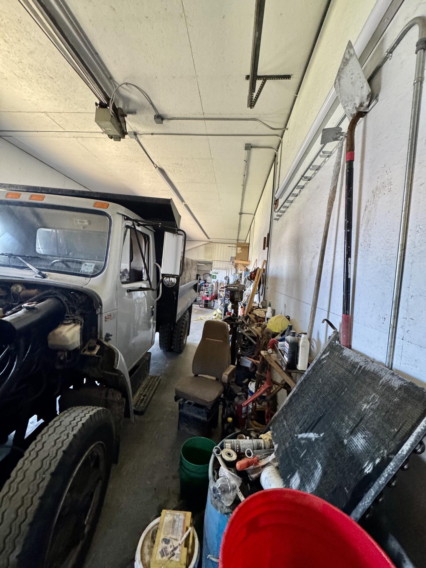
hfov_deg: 85.7
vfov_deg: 102.1
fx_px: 230
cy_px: 284
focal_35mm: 14
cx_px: 213
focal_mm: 2.22
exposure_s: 1/60
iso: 640
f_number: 2.2
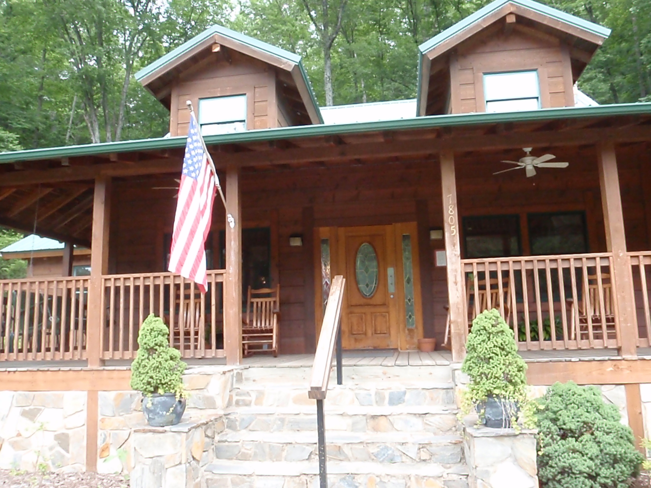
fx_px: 527
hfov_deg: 63.4
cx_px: 326
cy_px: 244
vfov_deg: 49.7
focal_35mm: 28
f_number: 3.5
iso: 640
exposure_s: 1/500
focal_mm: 5
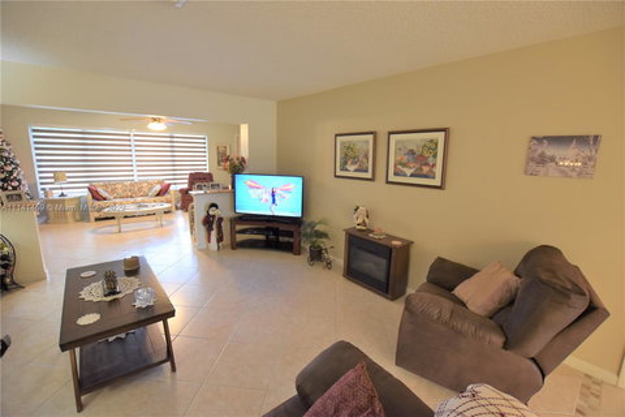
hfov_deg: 100.4
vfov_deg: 77.3
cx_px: 312
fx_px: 260
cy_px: 208
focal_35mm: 15
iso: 900
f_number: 3.5
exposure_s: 1/60
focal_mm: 10
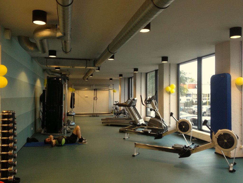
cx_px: 122
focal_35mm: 35
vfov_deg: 40.7
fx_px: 246
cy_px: 92
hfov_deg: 52.6
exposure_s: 1/20
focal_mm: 4.28
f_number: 2.4
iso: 100
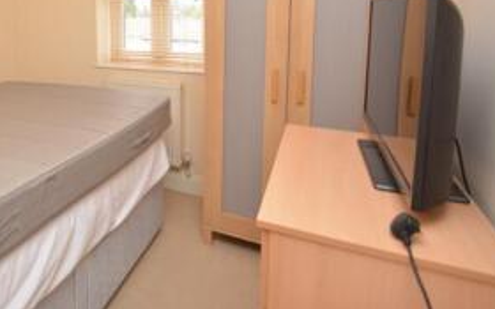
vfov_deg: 43.5
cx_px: 120
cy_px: 31
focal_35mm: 26
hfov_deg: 65.8
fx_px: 351
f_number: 4
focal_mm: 10
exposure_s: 1/60
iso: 560
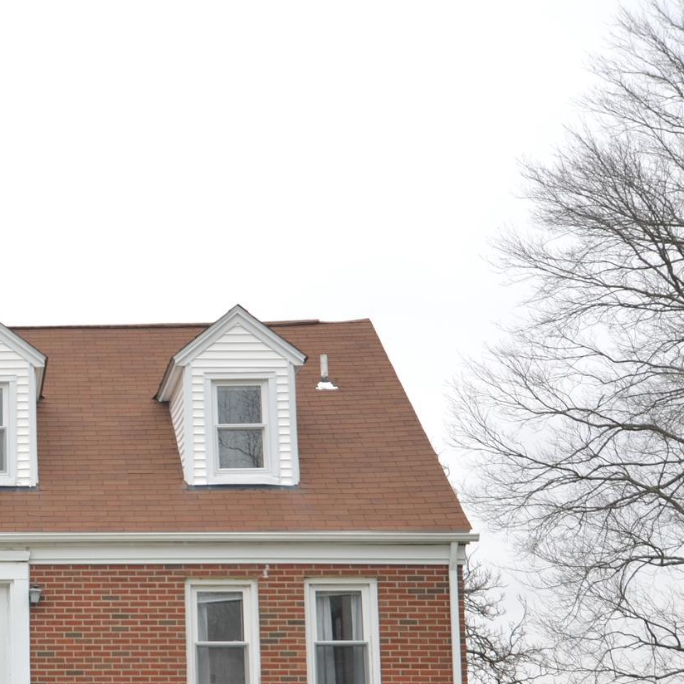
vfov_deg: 22.5
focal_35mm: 76
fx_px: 1699
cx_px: -70
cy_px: 529
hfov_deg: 21.6
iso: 100
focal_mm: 24
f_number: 6.3
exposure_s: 1/160
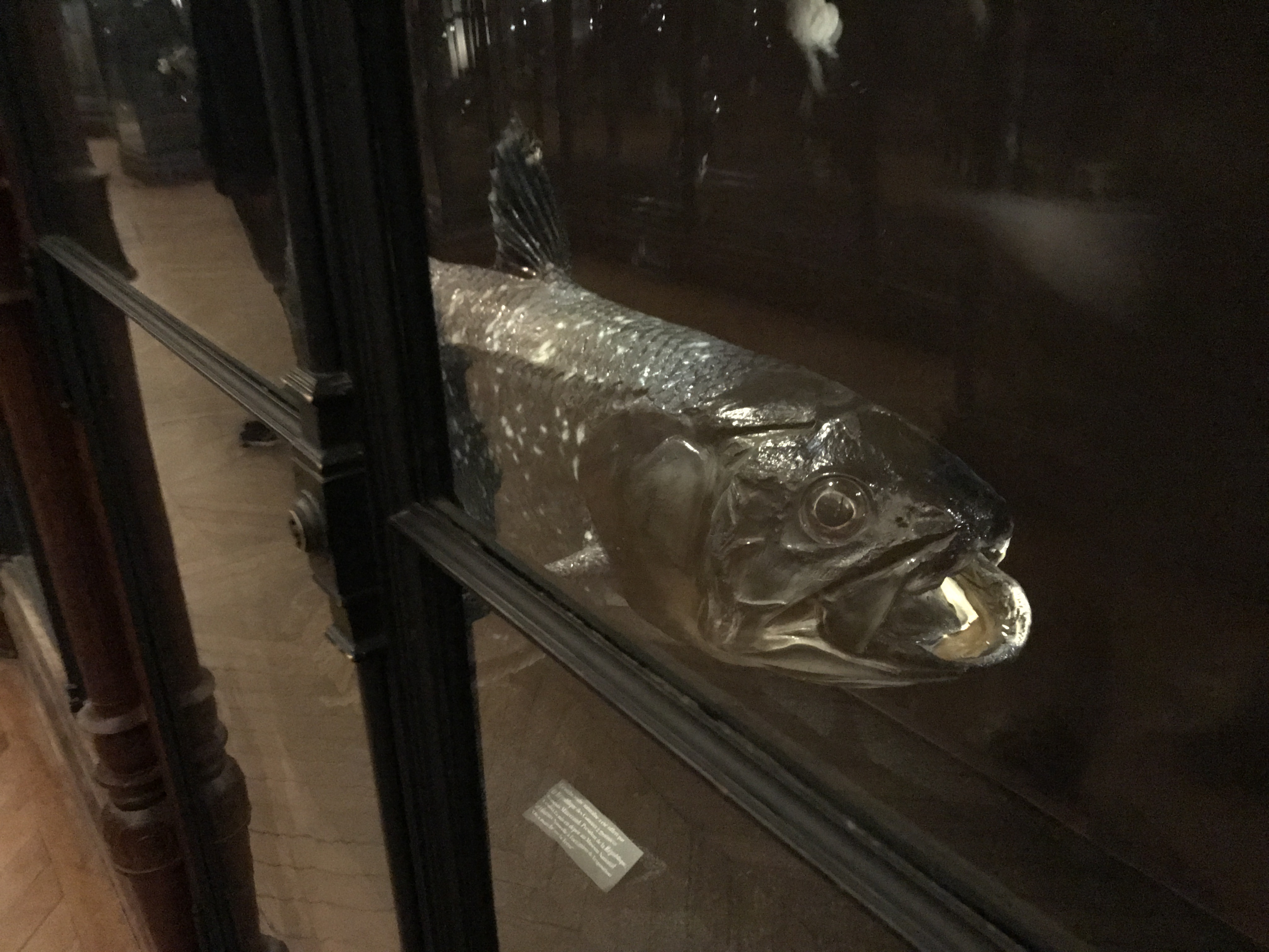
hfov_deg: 63.4
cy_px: 476
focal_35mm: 28
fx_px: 1026
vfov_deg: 49.7
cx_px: 634
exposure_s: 1/4
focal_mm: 3.99
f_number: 1.8
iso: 1000
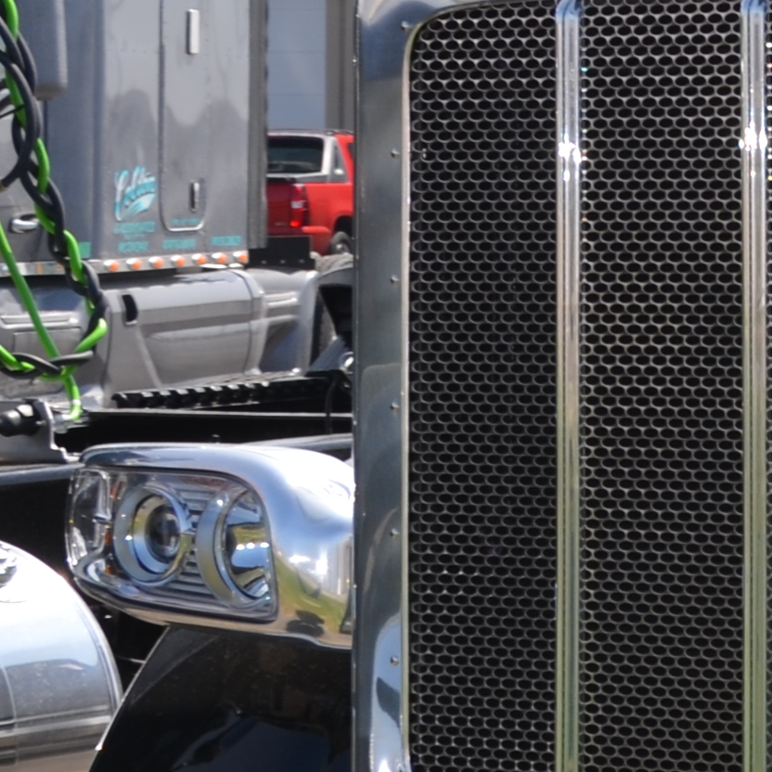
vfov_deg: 8.9
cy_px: 63
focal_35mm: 196
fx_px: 4945
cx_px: 2085
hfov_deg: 8.0
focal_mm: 26
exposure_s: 1/200
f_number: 9.5
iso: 100
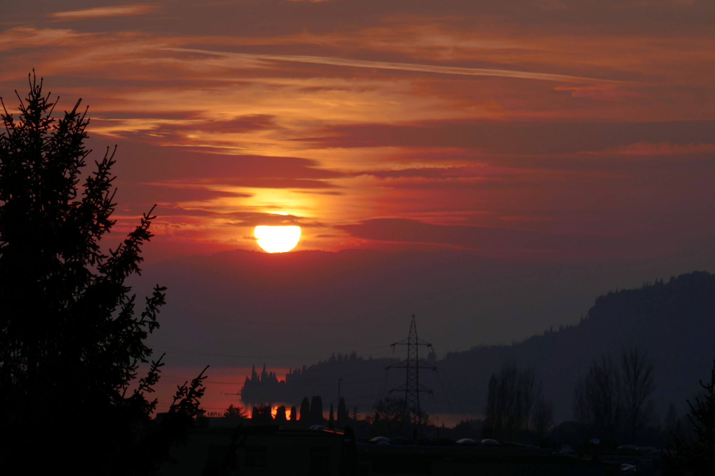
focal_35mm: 250
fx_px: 4965
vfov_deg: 5.5
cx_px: 358
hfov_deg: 8.2
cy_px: 238
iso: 125
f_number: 5.9
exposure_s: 1/640
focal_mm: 91
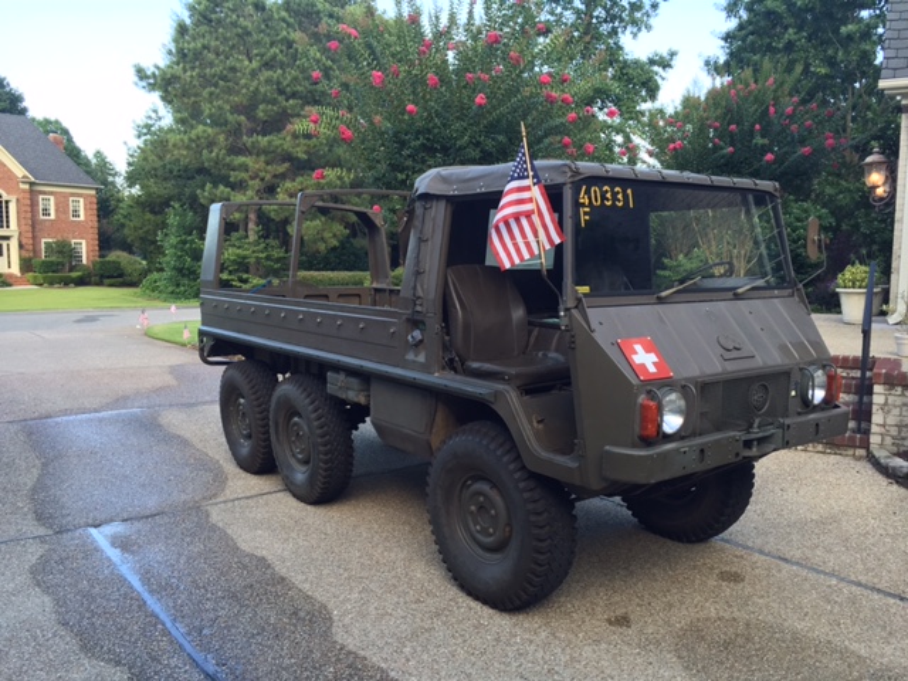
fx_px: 761
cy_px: 340
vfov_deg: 48.2
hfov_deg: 61.7
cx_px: 454
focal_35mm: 29
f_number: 2.2
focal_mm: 4.15
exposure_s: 1/120
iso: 50
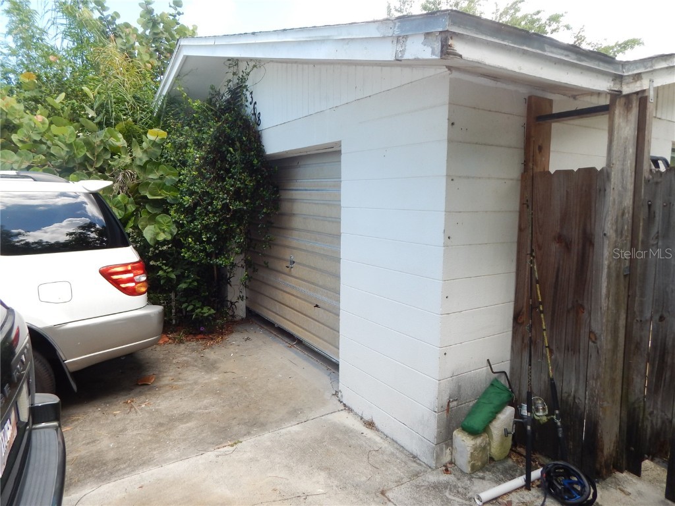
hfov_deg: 76.4
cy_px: 253
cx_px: 338
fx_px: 429
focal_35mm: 22
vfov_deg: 61.1
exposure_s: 1/320
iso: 125
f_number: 3
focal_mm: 4
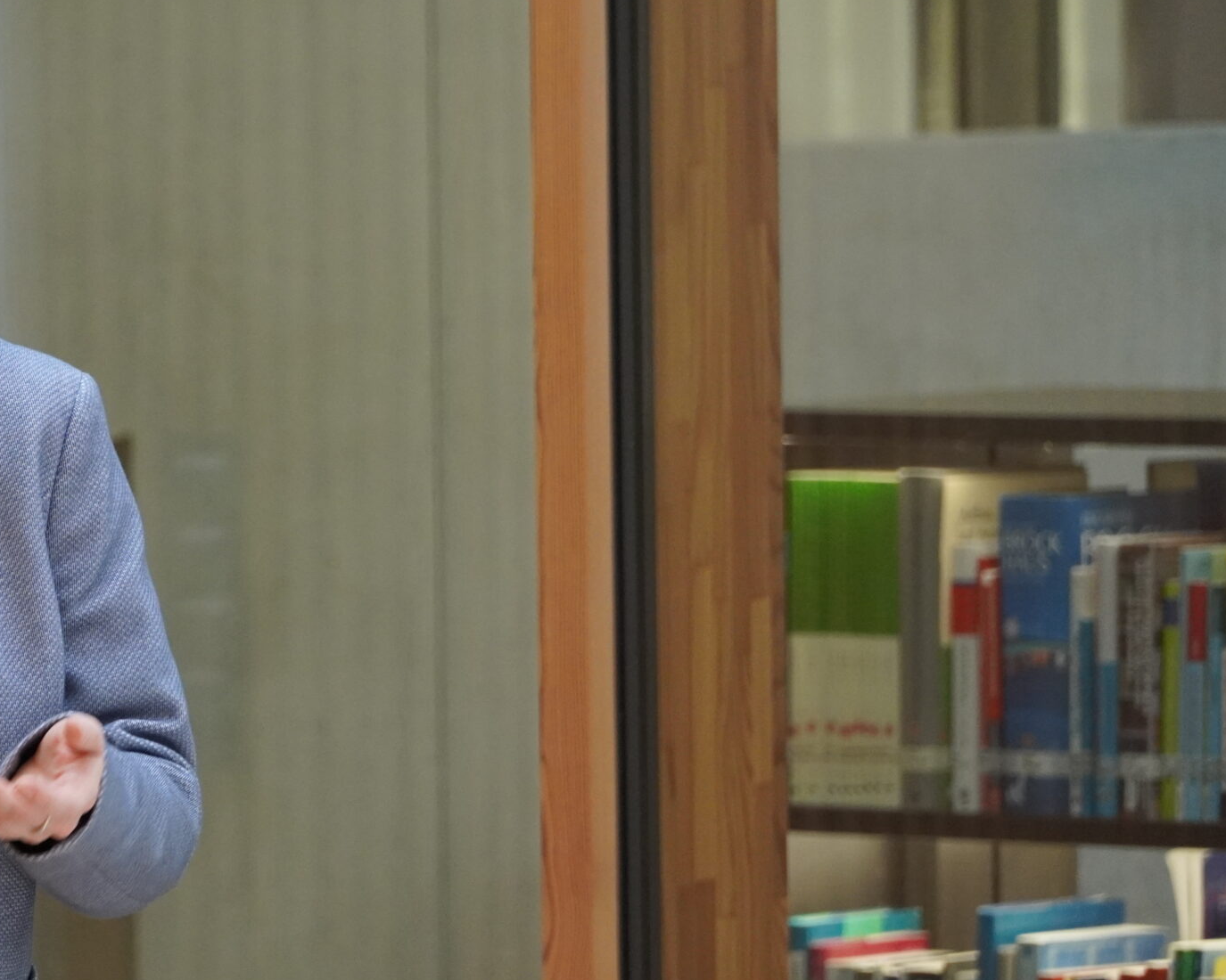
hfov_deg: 5.5
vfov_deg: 4.4
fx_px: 12840
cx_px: 190
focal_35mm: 354
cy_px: 427
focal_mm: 135
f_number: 5.6
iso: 2000
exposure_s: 1/250
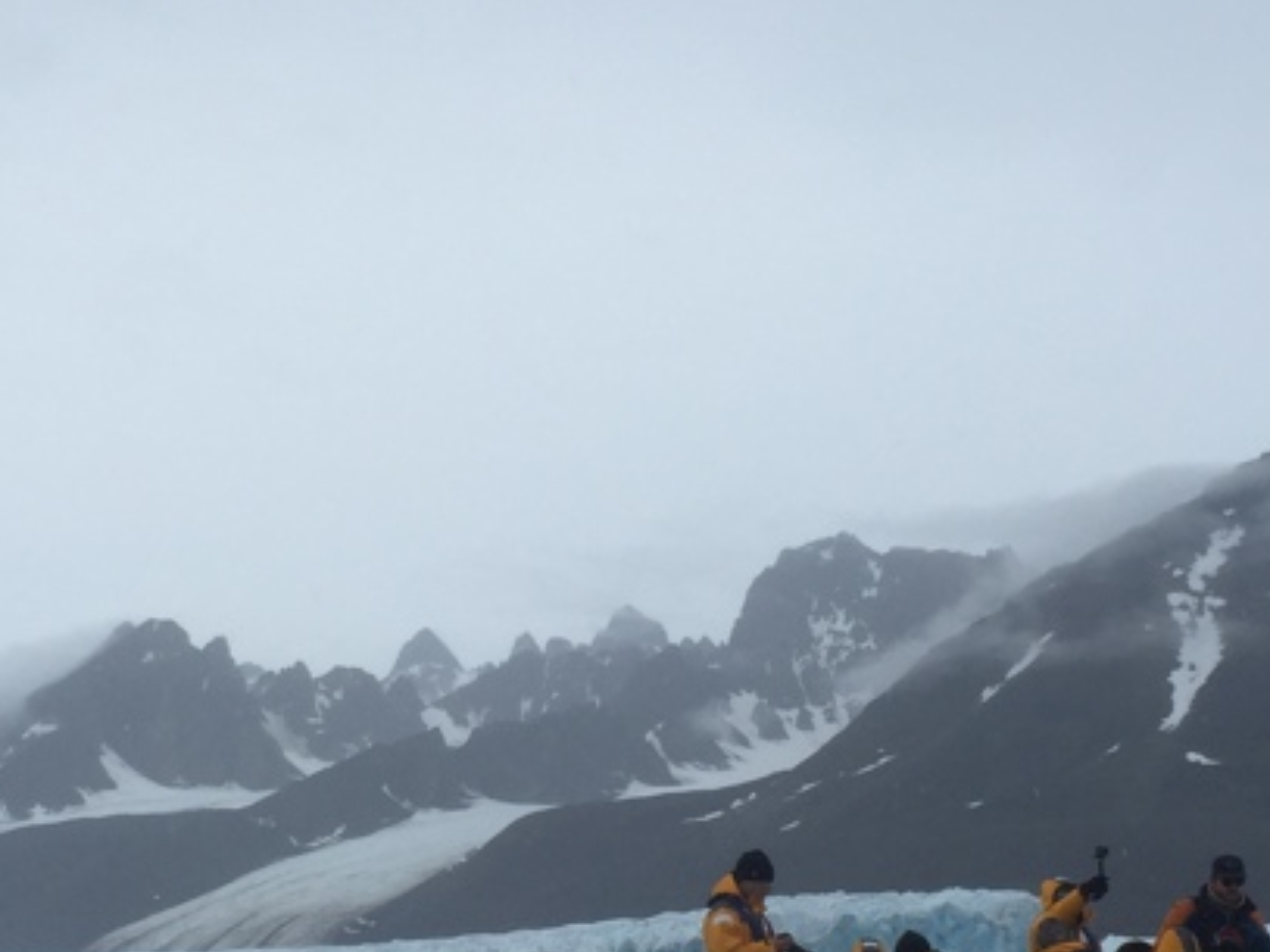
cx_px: 471
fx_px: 2677
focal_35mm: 73
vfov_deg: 20.0
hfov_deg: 26.6
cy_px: 712
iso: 32
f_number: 2.2
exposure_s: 1/1319
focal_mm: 4.15
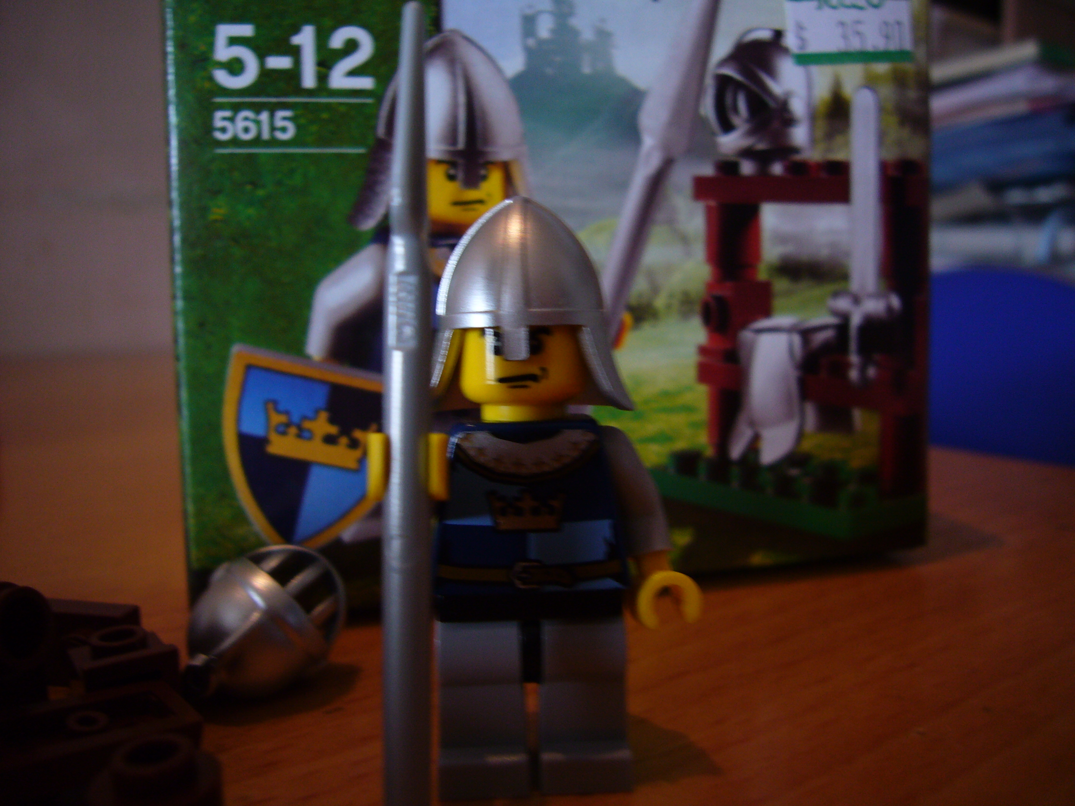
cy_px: 403
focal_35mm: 28
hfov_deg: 63.4
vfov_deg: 49.7
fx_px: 870
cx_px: 538
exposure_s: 1/8
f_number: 2.8
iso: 100
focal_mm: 4.6
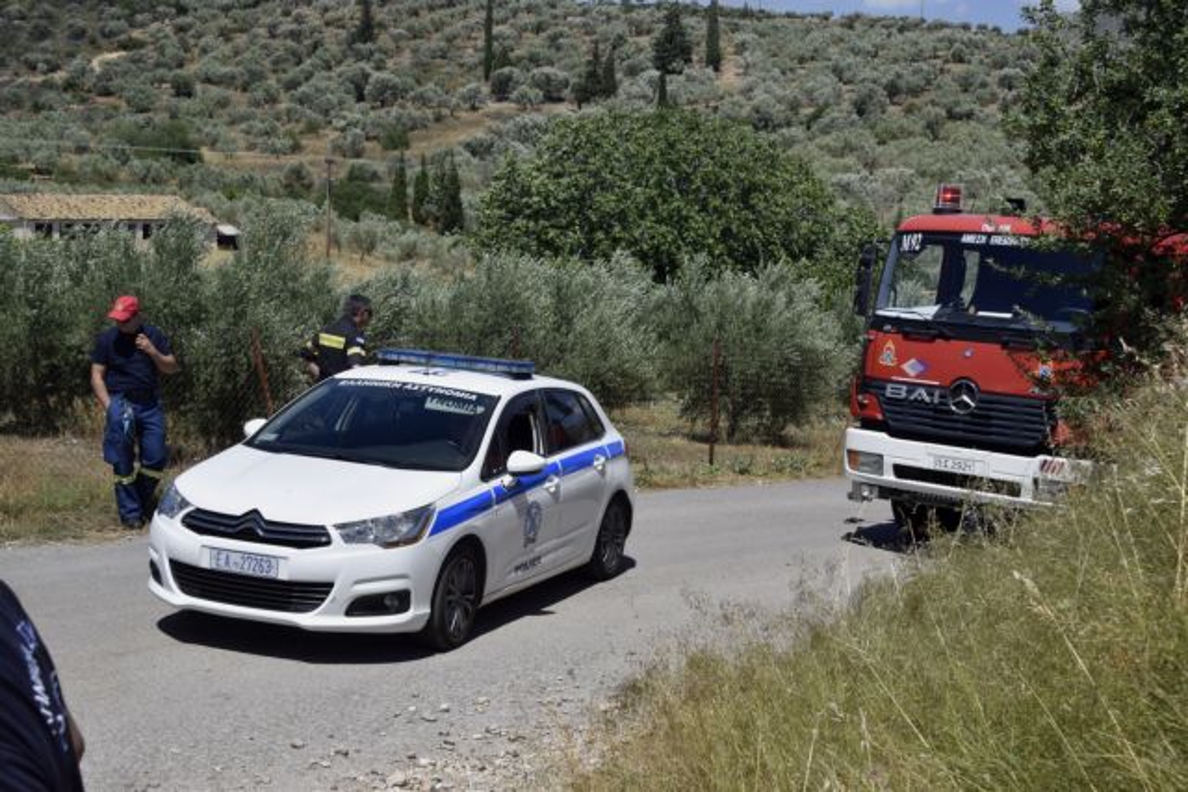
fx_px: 1881
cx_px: 594
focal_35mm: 57
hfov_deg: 35.0
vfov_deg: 23.8
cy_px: 396
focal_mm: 38
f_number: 9
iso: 100
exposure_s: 1/320
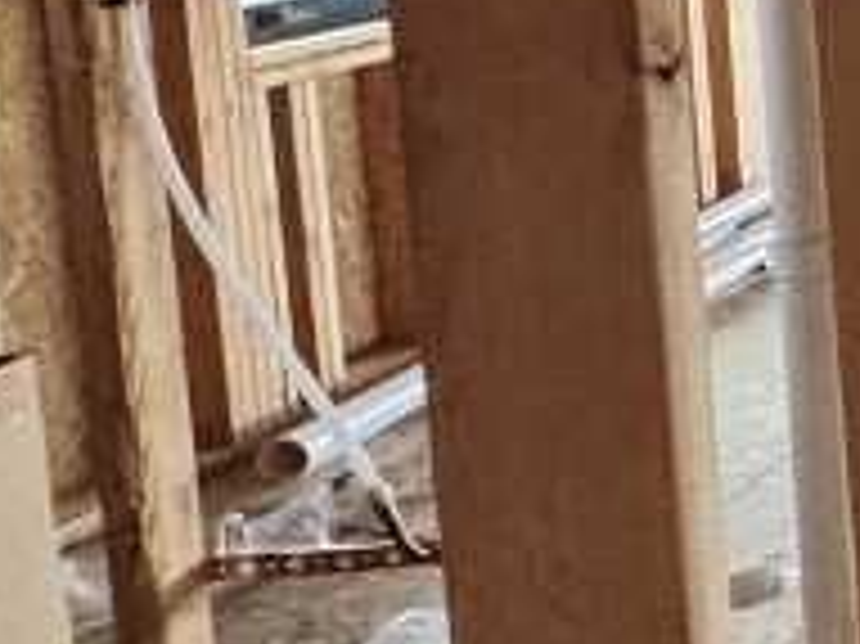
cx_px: 1990
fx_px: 1862
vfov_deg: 18.8
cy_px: -63
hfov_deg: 15.6
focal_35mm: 75
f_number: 2.2
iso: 400
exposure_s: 1/60
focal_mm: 2.22
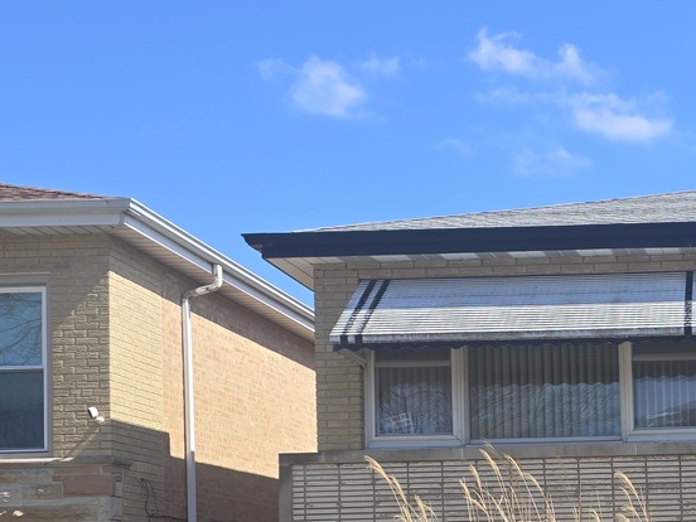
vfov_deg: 23.1
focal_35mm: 60
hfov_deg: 29.3
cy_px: 556
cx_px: 749
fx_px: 1206
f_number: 1.7
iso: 12
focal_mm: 6.3
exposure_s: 1/603
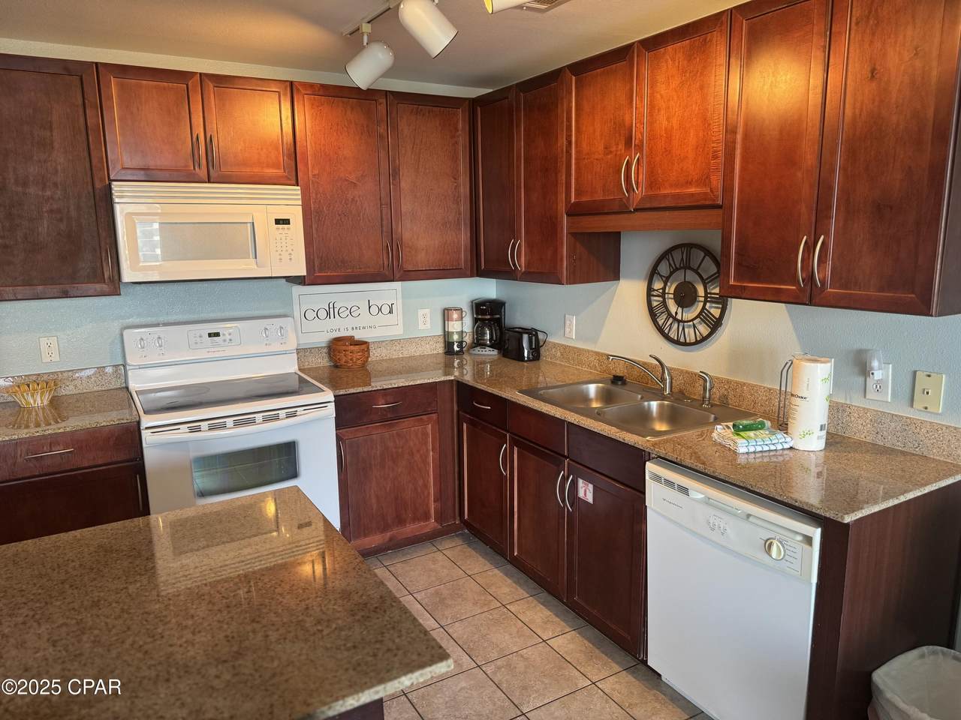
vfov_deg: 56.8
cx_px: 480
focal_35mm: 24
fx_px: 666
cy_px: 360
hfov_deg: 71.6
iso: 250
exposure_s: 1/60
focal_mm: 6.76
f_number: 1.78
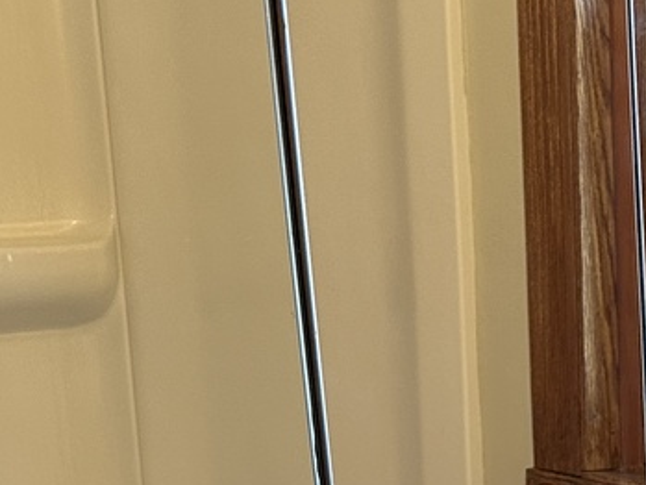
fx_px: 1848
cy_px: 781
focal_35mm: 99
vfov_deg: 13.8
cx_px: 874
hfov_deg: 18.3
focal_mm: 6.86
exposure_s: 1/120
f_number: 1.78
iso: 160
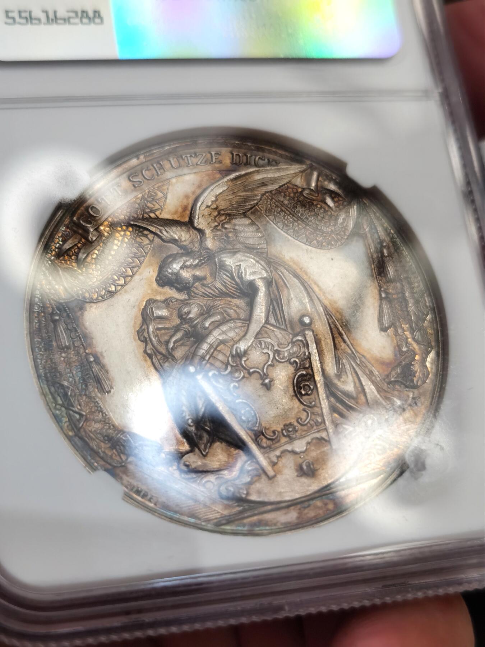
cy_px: 324
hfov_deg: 27.0
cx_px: 242
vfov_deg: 35.5
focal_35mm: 54
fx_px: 1009
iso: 125
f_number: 16
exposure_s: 1/100
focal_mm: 5.56
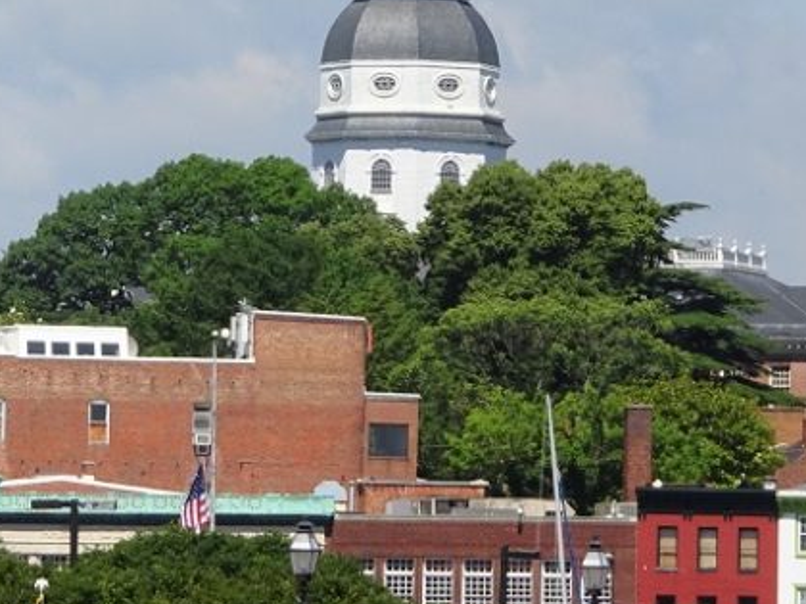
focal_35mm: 443
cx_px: -88
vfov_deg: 3.4
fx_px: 10315
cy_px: 305
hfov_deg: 4.5
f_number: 5.6
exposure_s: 1/500
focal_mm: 27.16
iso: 80
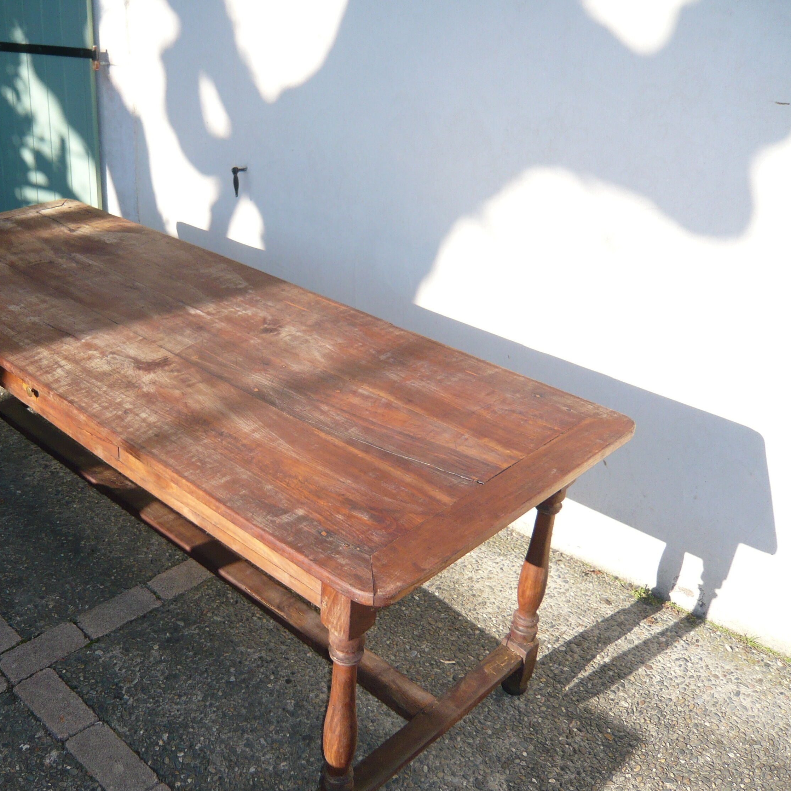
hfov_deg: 47.6
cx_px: 261
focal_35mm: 34
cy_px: 402
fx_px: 879
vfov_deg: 48.4
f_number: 2.8
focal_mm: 4.6
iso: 100
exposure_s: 1/400
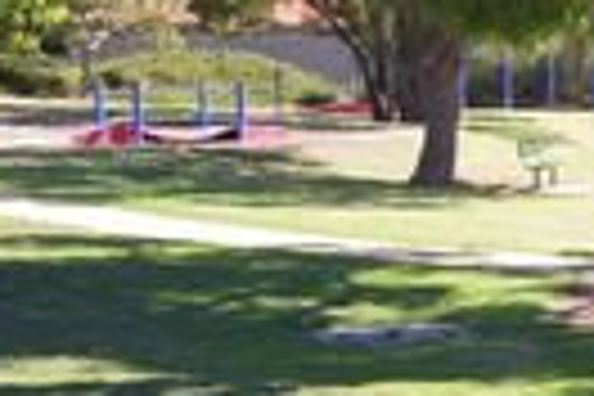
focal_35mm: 107
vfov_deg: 12.7
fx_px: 1765
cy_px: 79
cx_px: 783
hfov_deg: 17.8
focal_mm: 20
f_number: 11
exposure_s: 1/100
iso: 400
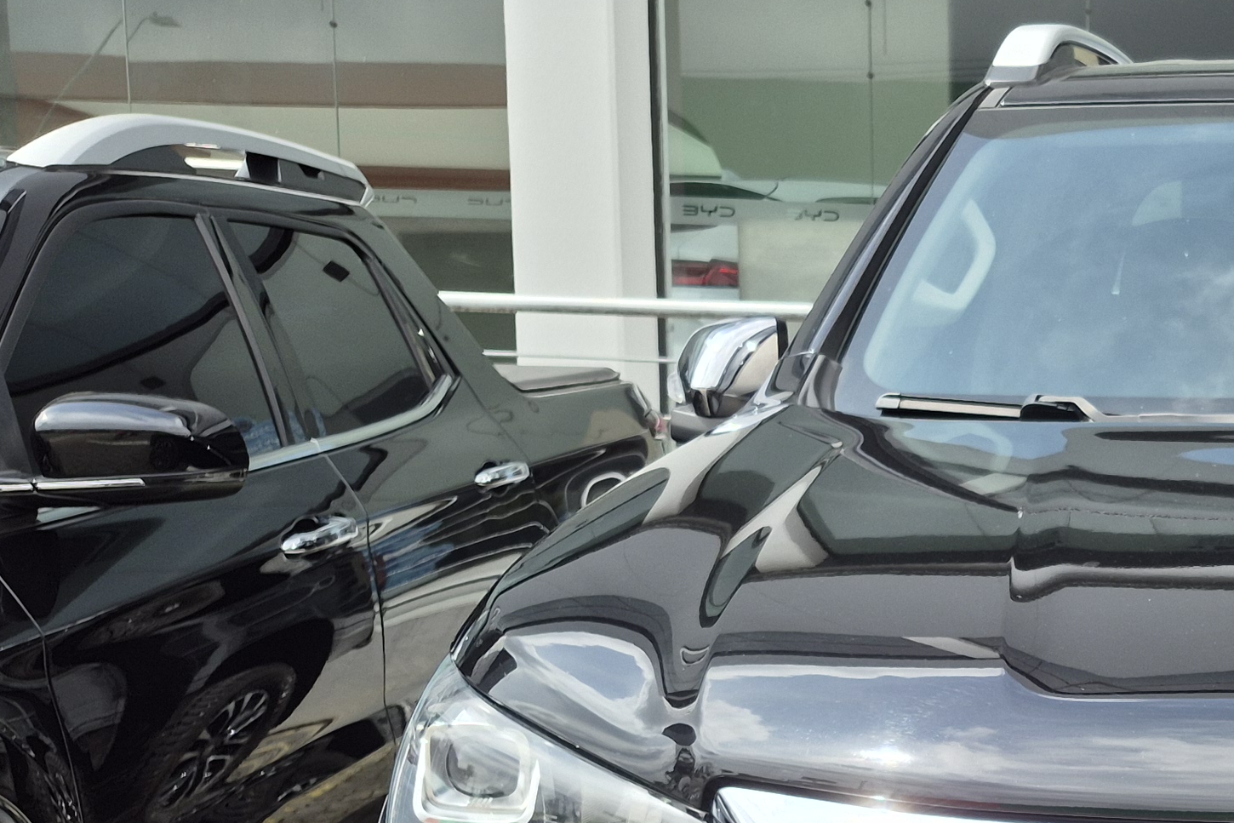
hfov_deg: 27.6
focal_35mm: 66
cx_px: 1396
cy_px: 994
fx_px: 2262
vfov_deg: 19.4
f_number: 1.8
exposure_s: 1/1136
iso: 25
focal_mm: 5.4
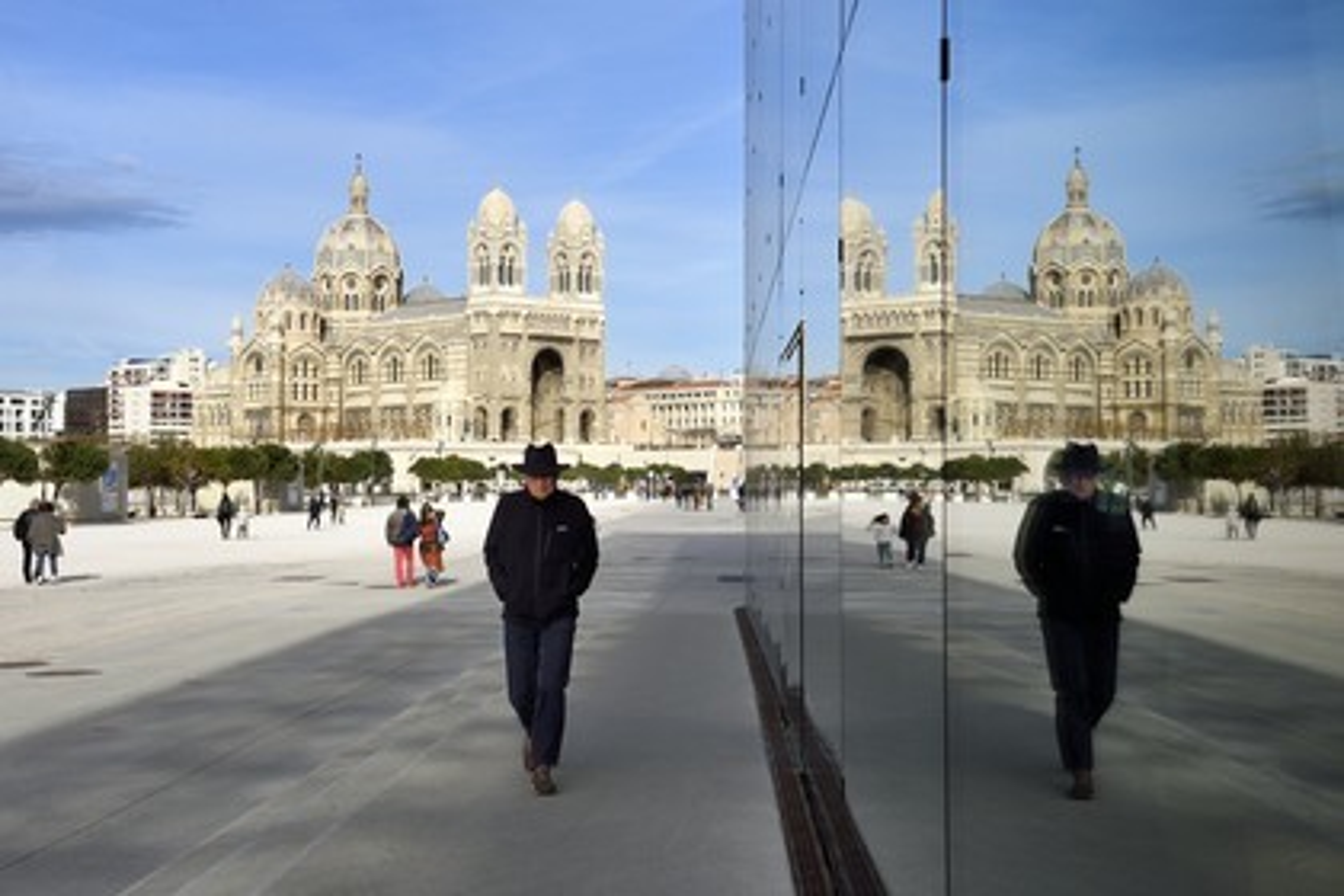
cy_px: 448
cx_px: 672
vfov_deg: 27.0
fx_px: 1867
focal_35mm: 50
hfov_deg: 39.6
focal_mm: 50
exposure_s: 1/200
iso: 200
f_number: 16
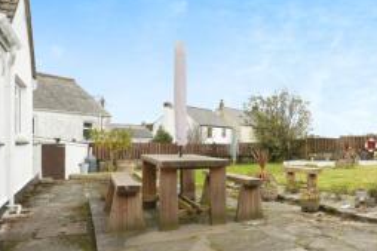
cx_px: 316
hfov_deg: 56.2
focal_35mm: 30
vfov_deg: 43.5
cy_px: 133
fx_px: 314
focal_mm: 16
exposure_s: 1/1000
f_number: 9
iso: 2000
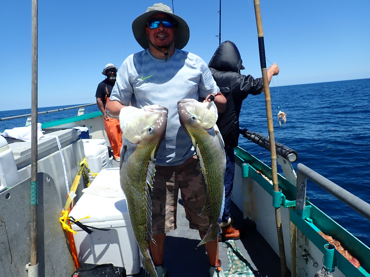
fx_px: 267
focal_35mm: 25
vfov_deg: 54.9
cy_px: 138
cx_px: 185
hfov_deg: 69.4
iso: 100
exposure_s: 1/200
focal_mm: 4.5
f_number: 8
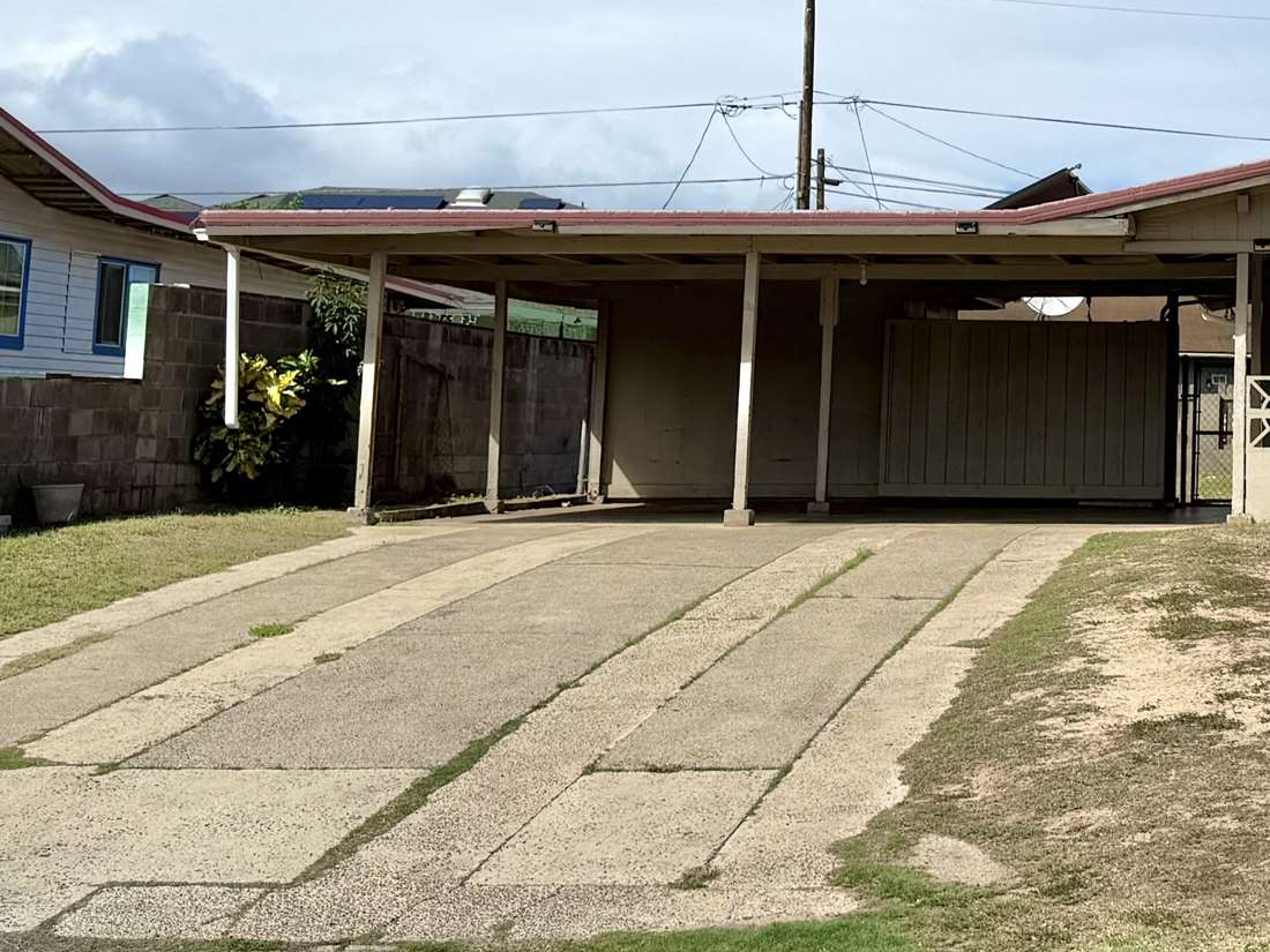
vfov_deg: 21.6
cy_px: 159
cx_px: 1349
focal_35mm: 67
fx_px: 2458
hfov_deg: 26.9
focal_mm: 6.76
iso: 80
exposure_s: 1/8130
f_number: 1.78
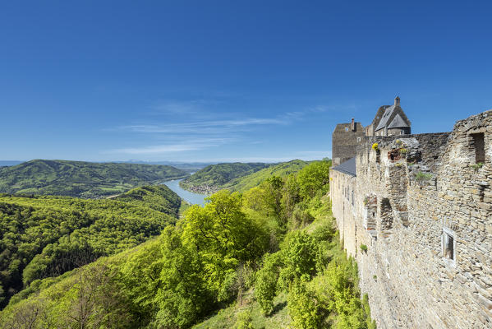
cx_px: 246
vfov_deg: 77.4
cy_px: 164
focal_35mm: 15
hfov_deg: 100.4
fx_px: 205
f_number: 10
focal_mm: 15
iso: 200
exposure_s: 1/500
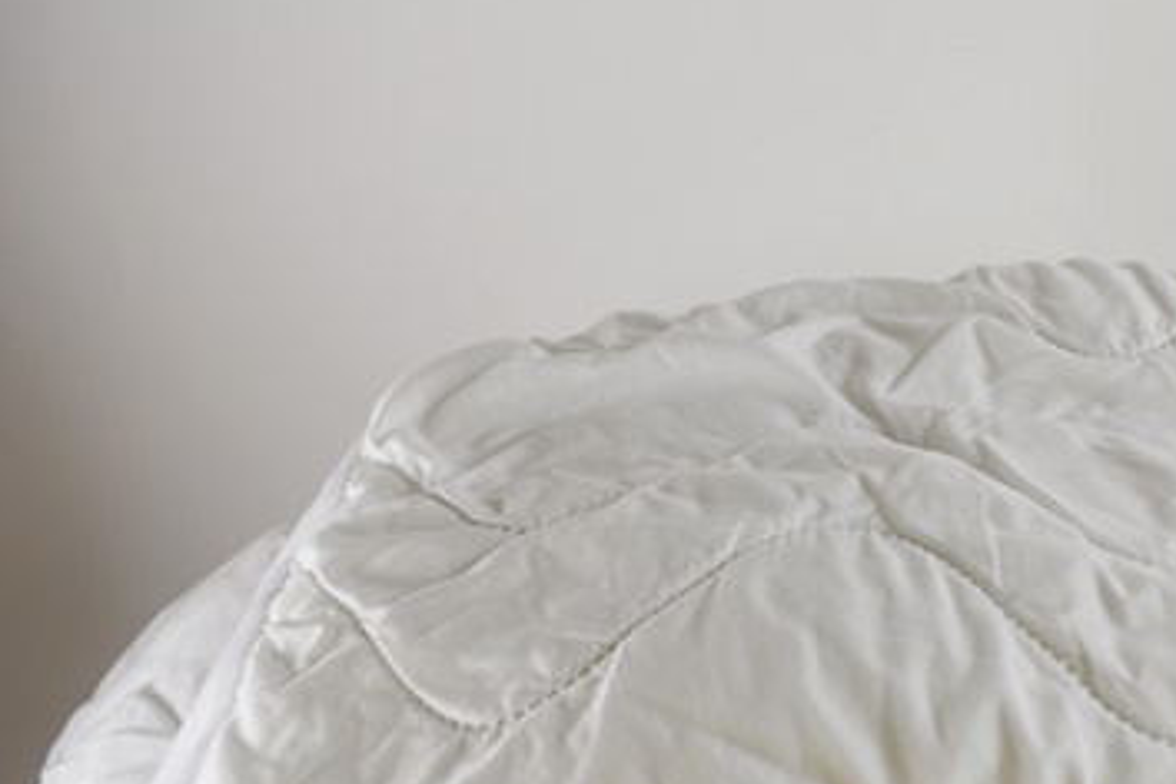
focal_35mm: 56
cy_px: 588
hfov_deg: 34.2
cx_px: 990
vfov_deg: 23.9
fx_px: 1829
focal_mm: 22
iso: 220
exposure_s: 1/125
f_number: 5.6
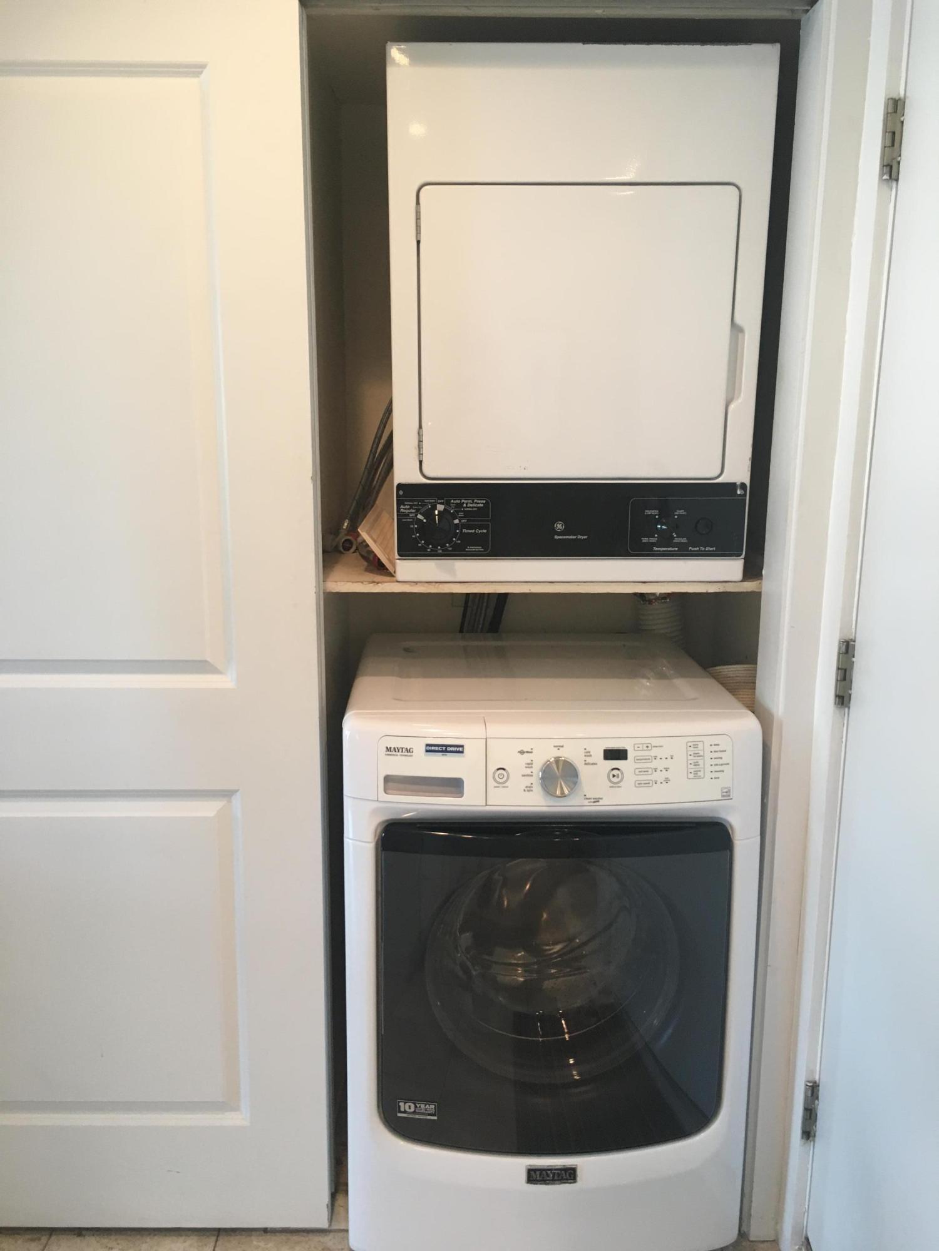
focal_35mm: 29
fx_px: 1049
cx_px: 470
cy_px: 626
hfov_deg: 48.2
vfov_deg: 61.7
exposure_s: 1/30
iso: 80
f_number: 2.2
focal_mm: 4.15
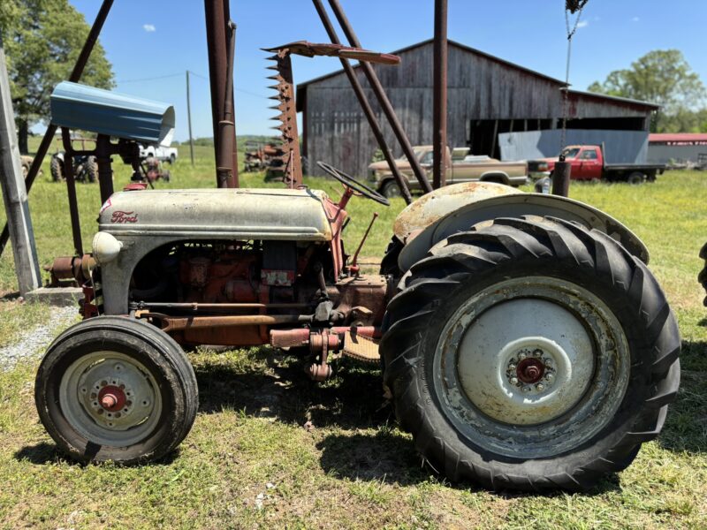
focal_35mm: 26
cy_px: 265
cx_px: 354
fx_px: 531
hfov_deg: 67.3
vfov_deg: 53.1
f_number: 1.6
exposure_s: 1/1477
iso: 50
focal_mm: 5.96
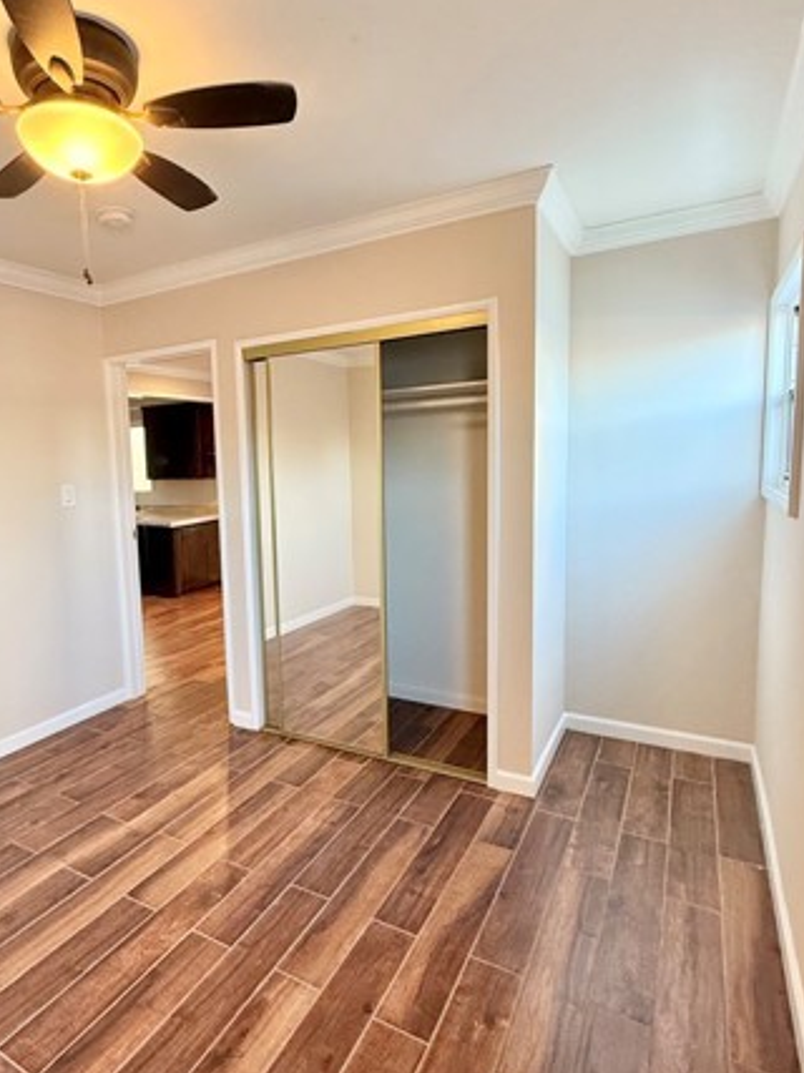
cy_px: 540
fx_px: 651
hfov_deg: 62.1
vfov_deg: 79.0
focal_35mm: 21
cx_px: 276
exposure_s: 1/60
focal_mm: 2.22
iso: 400
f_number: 2.2
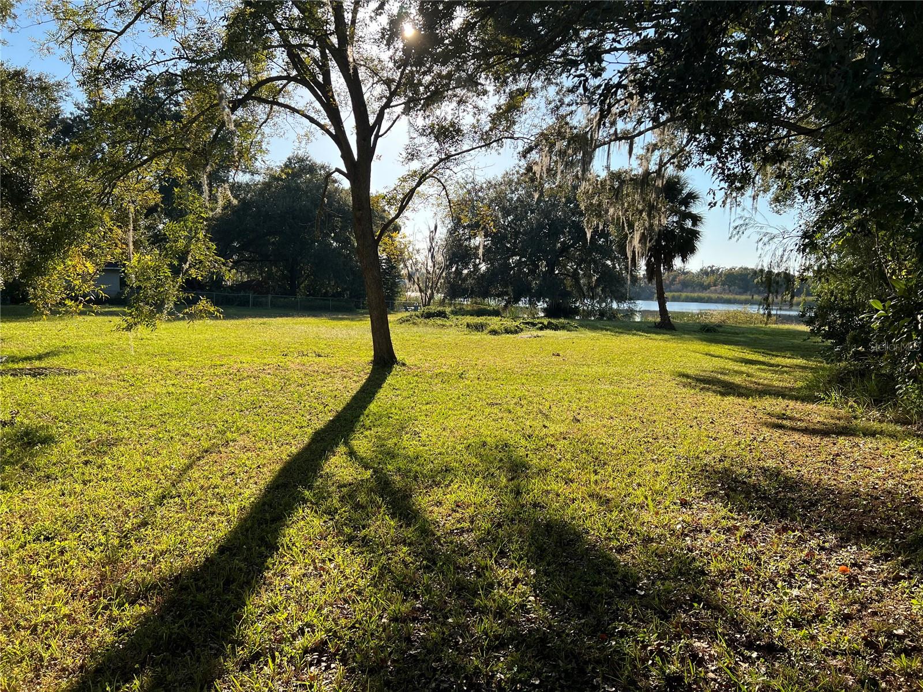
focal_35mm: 26
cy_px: 346
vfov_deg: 53.1
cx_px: 462
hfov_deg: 67.3
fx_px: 693
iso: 50
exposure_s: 1/1869
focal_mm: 5.7
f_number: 1.5
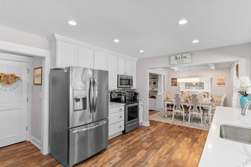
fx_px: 125
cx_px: 126
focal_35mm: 18
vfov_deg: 67.4
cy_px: 84
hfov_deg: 90.0
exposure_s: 1/4
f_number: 4.8
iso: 100
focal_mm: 12
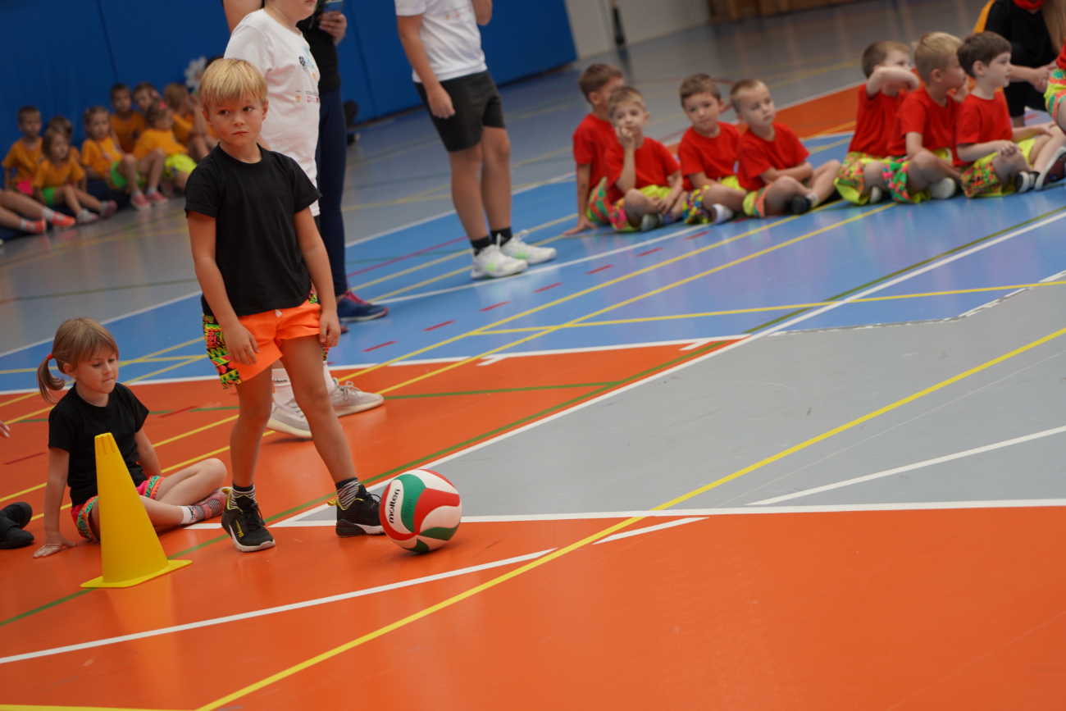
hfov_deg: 19.5
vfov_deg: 13.0
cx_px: 533
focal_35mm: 105
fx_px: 3109
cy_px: 356
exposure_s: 1/160
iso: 250
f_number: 4
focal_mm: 105
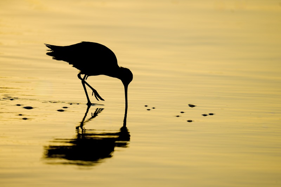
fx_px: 4682
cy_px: 94
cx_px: 140
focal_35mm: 600
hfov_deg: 3.4
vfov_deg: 2.3
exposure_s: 1/1000
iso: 250
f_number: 6.3
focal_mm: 600
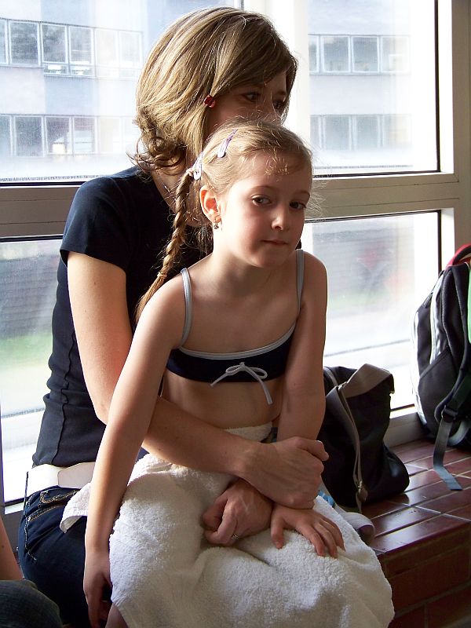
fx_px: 1270
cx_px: 236
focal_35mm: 70
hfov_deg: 21.0
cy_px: 314
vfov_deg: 27.8
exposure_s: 1/50
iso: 200
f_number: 3.2
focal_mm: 11.7
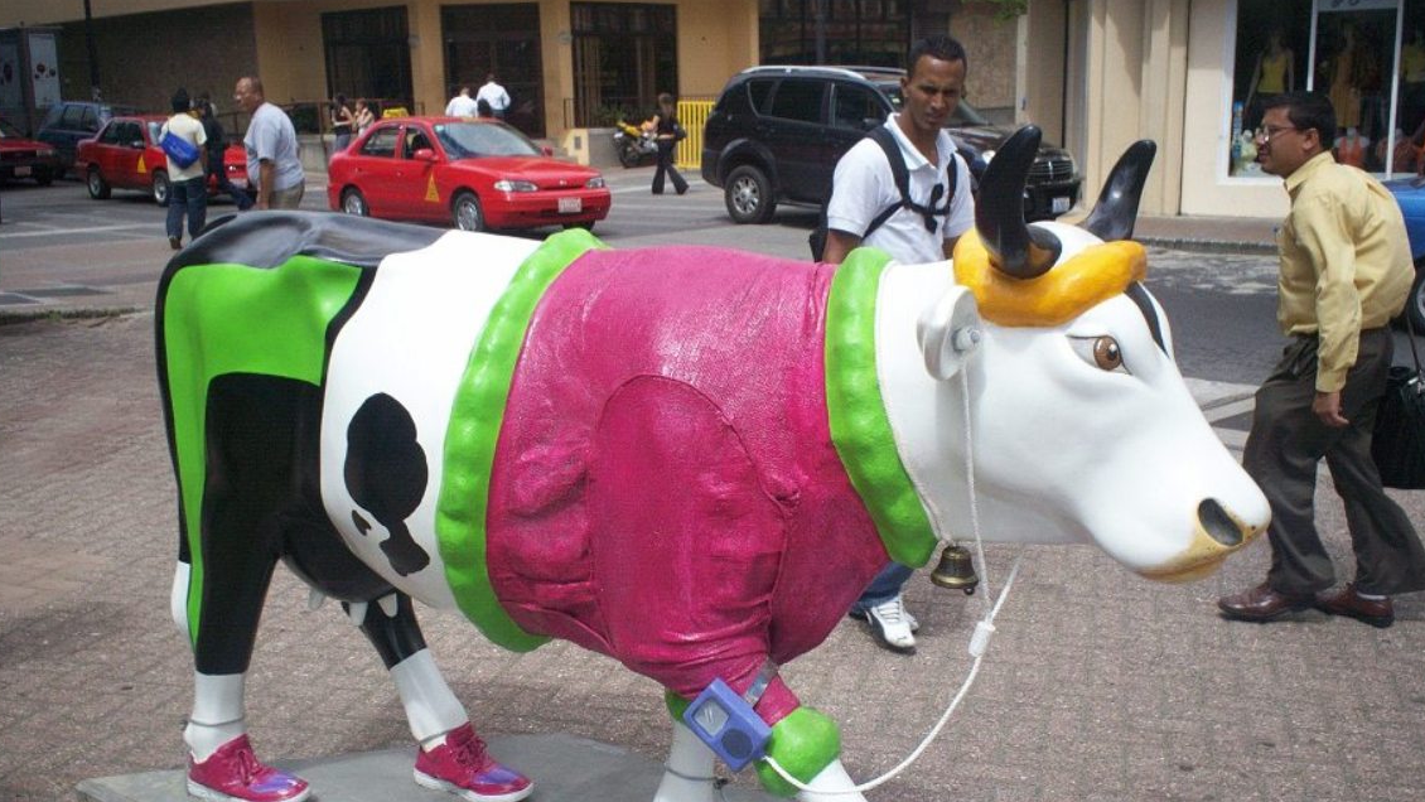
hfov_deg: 50.5
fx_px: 1512
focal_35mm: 40
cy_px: 440
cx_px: 712
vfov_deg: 29.7
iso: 100
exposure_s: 1/451
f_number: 4.5
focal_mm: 6
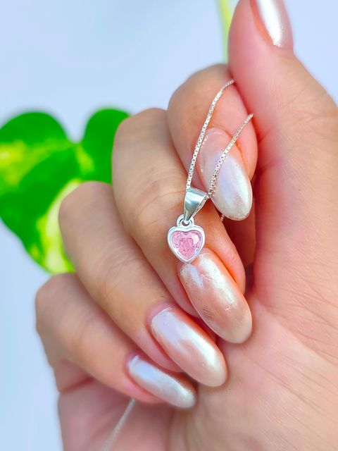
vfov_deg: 41.2
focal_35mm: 46
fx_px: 599
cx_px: 169
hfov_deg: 31.5
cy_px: 226
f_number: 1.65
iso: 50
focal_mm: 6.19
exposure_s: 1/208
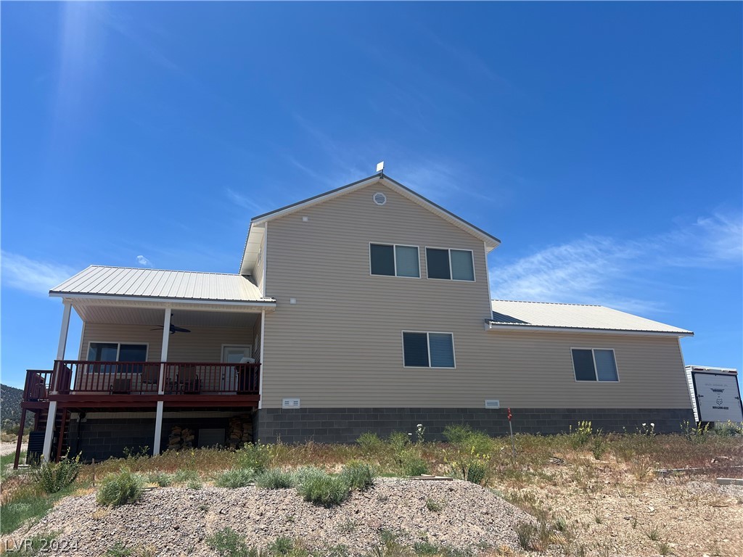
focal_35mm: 26
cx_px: 372
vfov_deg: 53.1
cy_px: 278
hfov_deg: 67.3
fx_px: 558
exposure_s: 1/3831
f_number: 1.5
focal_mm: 5.7
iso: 50
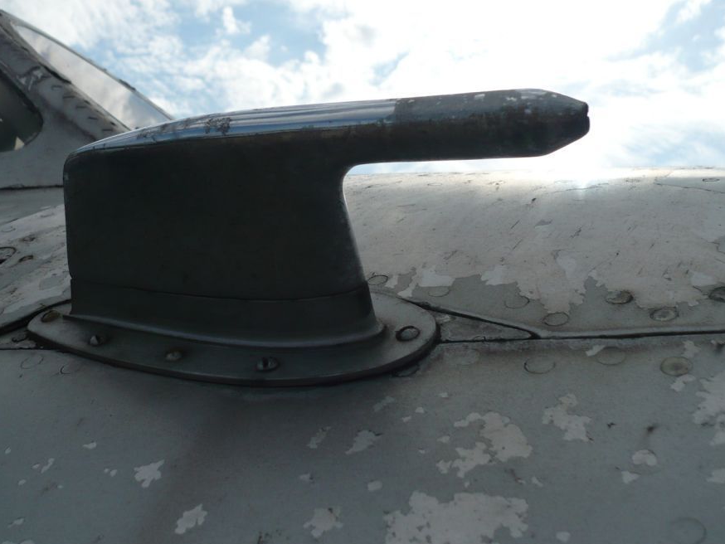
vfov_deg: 35.2
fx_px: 859
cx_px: 329
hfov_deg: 45.7
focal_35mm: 41
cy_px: 265
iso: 100
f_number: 8
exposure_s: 1/500
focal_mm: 5.8
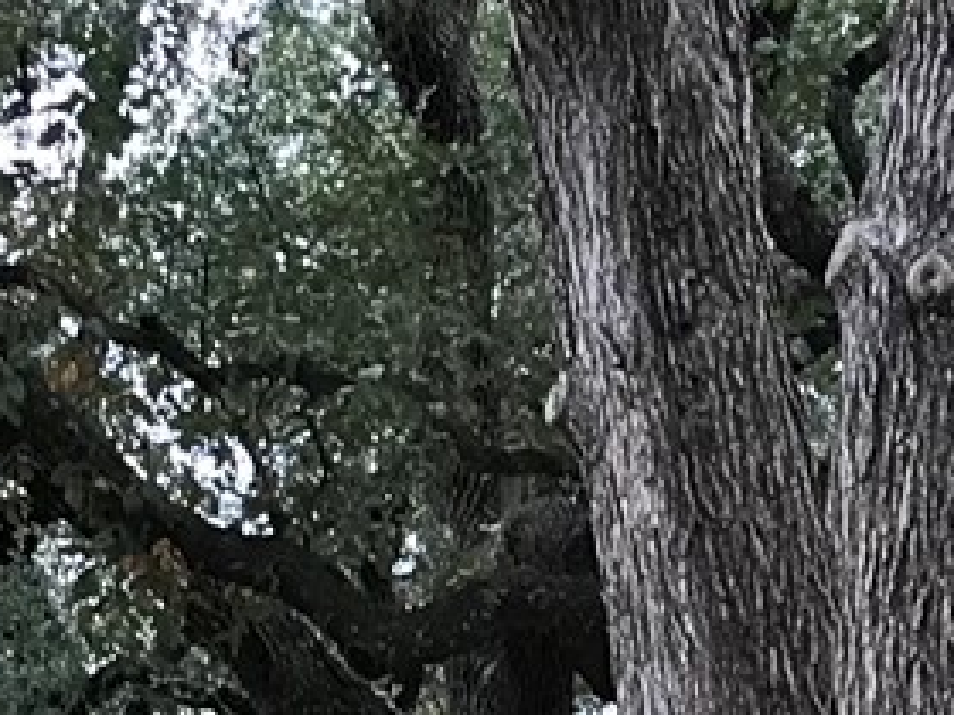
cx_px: 1284
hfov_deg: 9.5
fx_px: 5650
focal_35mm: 205
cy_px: 1209
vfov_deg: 7.1
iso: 25
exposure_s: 1/120
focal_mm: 3.99
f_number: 1.8
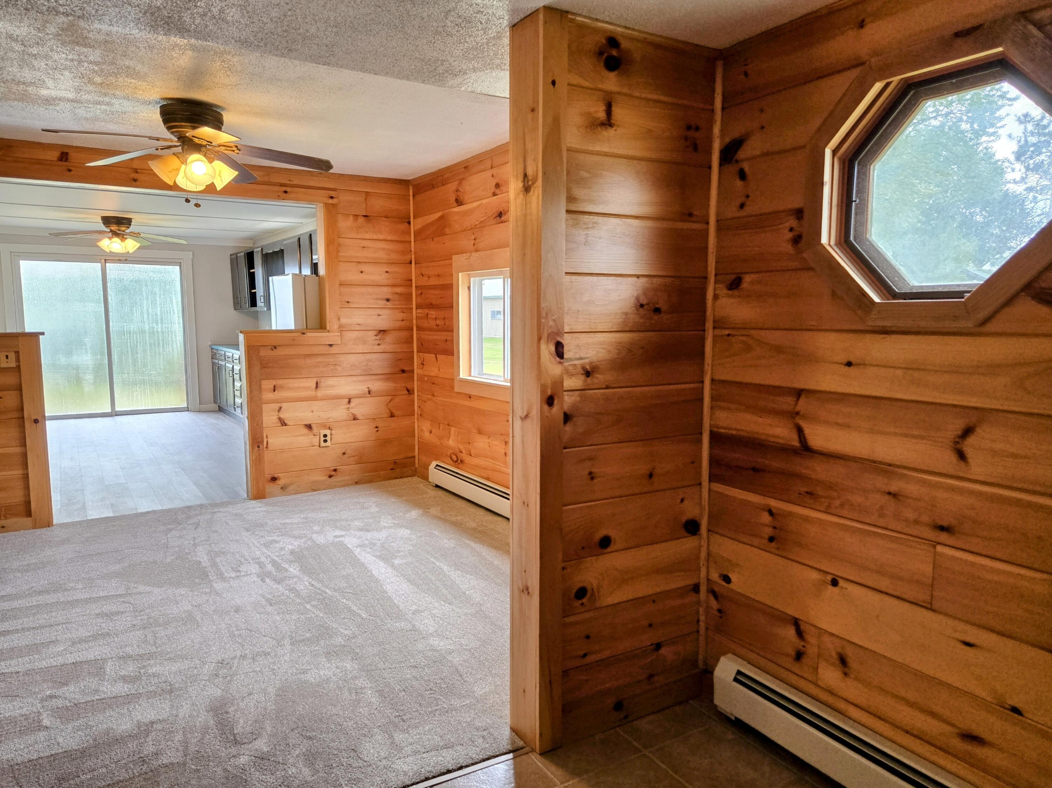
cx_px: 526
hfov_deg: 73.9
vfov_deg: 58.9
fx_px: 699
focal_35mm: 23
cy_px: 394
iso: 160
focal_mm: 5.4
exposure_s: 1/120
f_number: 1.8
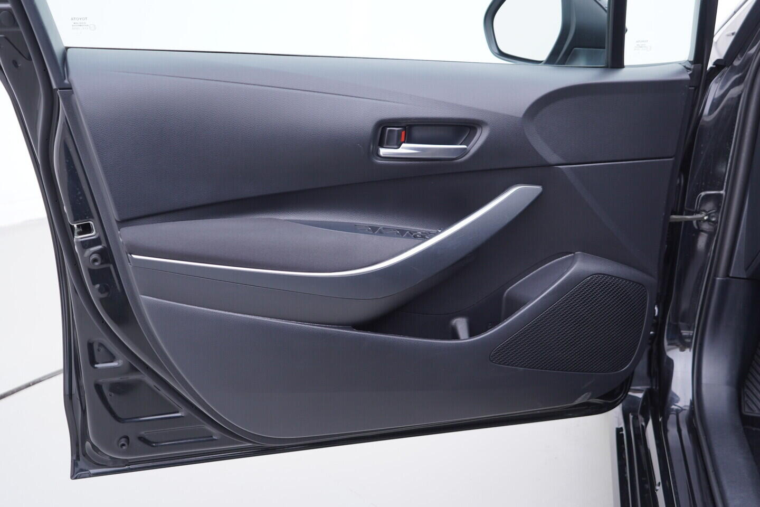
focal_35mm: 36
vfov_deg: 36.9
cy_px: 254
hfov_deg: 53.1
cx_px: 380
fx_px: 760
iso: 125
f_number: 2.8
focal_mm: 24
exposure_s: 1/40
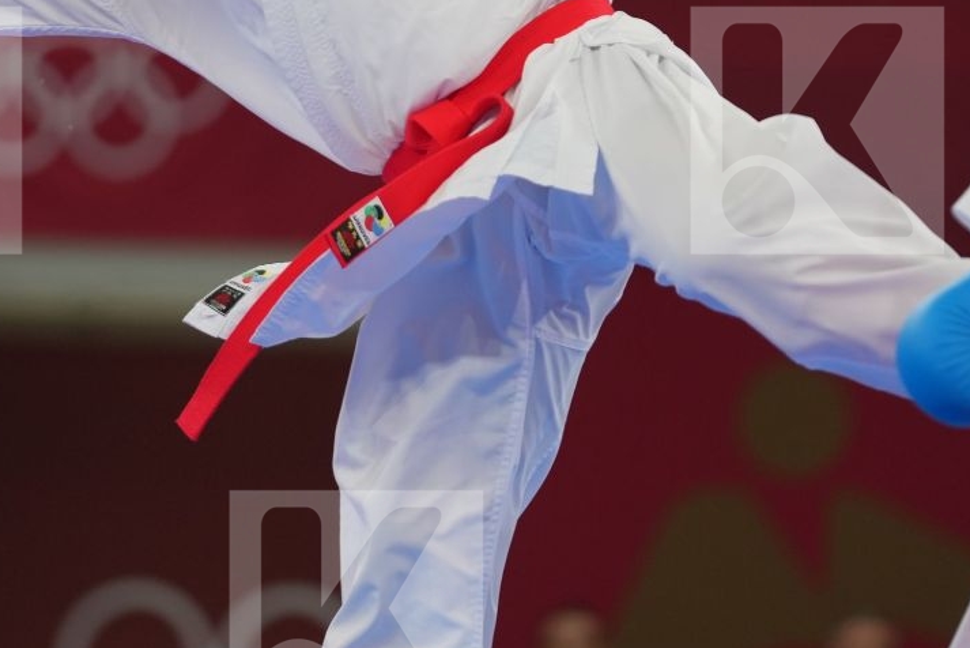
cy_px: 131
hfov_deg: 4.2
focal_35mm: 492
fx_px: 13261
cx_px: 356
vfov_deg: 2.8
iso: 500
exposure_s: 1/1000
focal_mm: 195
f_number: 2.8
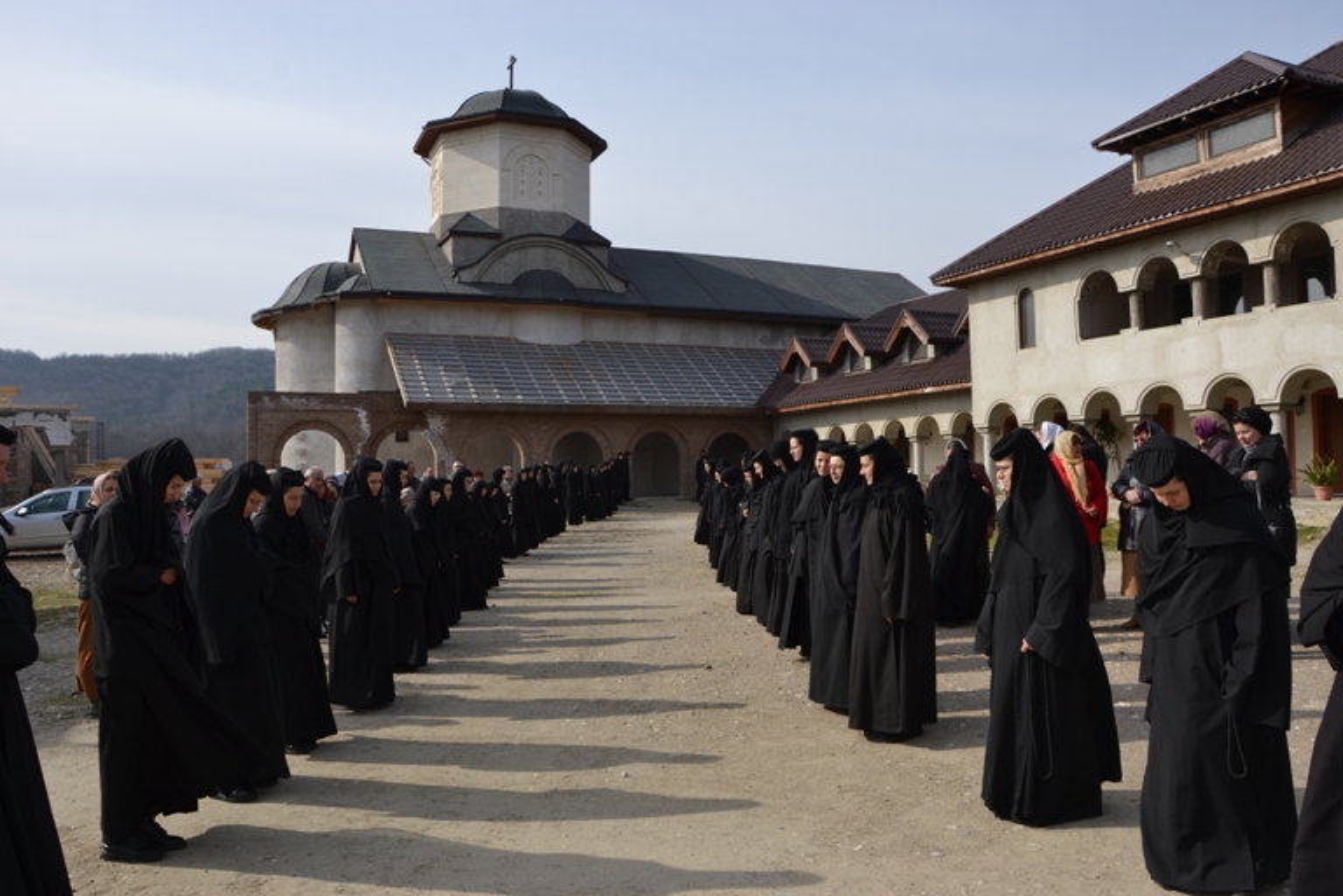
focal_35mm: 27
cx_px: 672
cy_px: 448
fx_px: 1007
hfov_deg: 67.4
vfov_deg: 47.9
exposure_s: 1/200
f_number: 10
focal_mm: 18
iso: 100
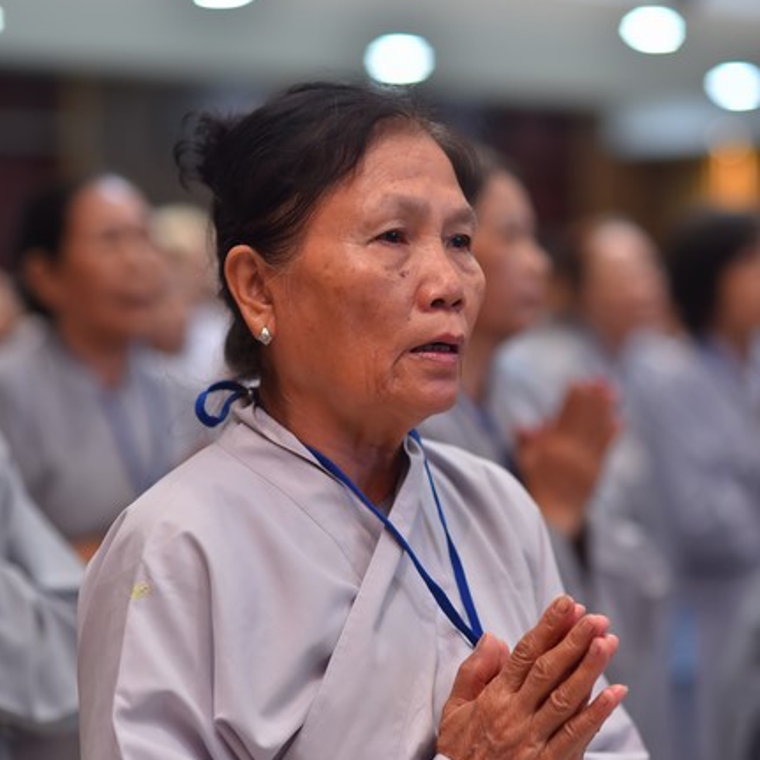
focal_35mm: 109
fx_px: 2707
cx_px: 380
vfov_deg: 16.0
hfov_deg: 16.0
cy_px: 495
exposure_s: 1/125
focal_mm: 85
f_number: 2.5
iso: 400
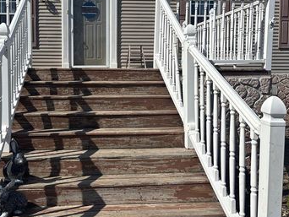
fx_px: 317
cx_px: 104
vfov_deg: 37.5
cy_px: 77
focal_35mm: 38
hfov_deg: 48.4
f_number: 1.6
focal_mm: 5.96
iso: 50
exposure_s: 1/6711
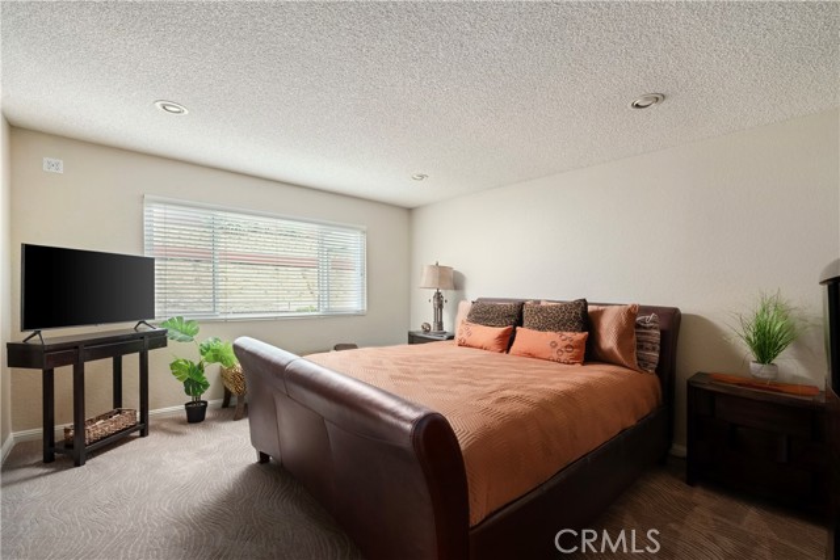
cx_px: 420
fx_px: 350
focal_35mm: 15
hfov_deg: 100.4
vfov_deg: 77.4
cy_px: 280
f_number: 11
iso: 500
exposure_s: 1.3
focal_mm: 15
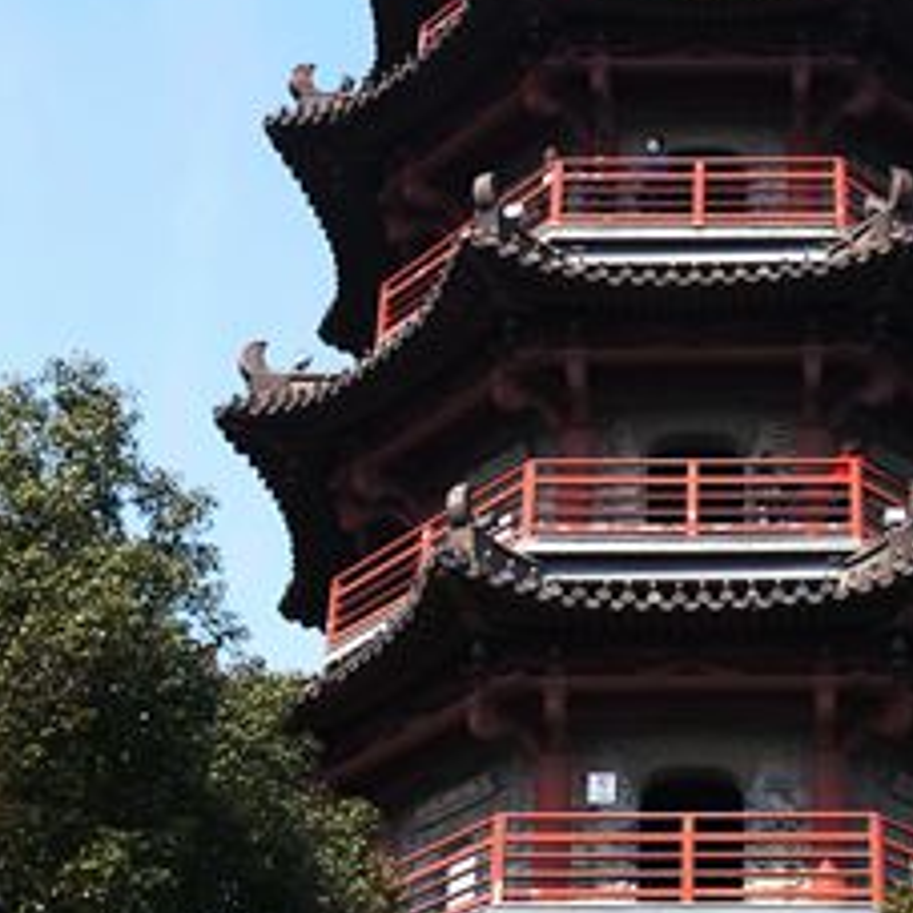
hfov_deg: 20.9
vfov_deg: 20.9
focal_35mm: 82
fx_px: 2456
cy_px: 700
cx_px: 702
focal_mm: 21
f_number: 4
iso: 800
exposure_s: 1/2000
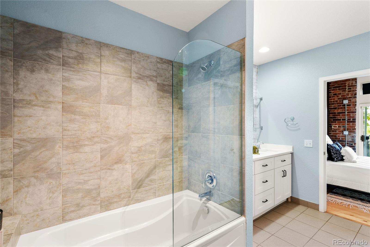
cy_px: 124
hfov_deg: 96.7
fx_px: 164
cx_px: 185
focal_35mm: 16
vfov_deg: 73.8
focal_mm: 16
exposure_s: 1/1.67
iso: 320
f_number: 9
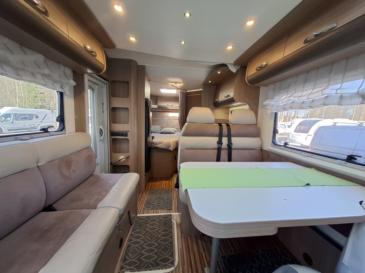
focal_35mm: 13
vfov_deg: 89.9
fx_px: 137
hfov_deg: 106.2
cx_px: 182
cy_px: 136
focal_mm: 1.74
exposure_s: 1/33
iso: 160
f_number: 2.2
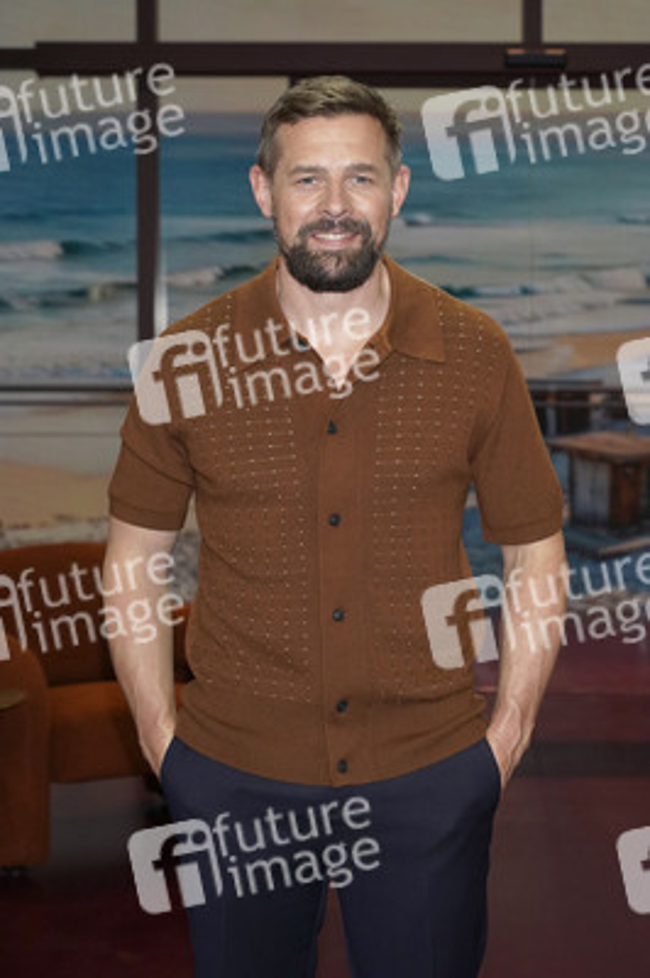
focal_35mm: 64
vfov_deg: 31.4
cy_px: 489
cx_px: 325
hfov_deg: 21.2
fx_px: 1736
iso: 2000
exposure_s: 1/100
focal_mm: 64
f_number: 5.6
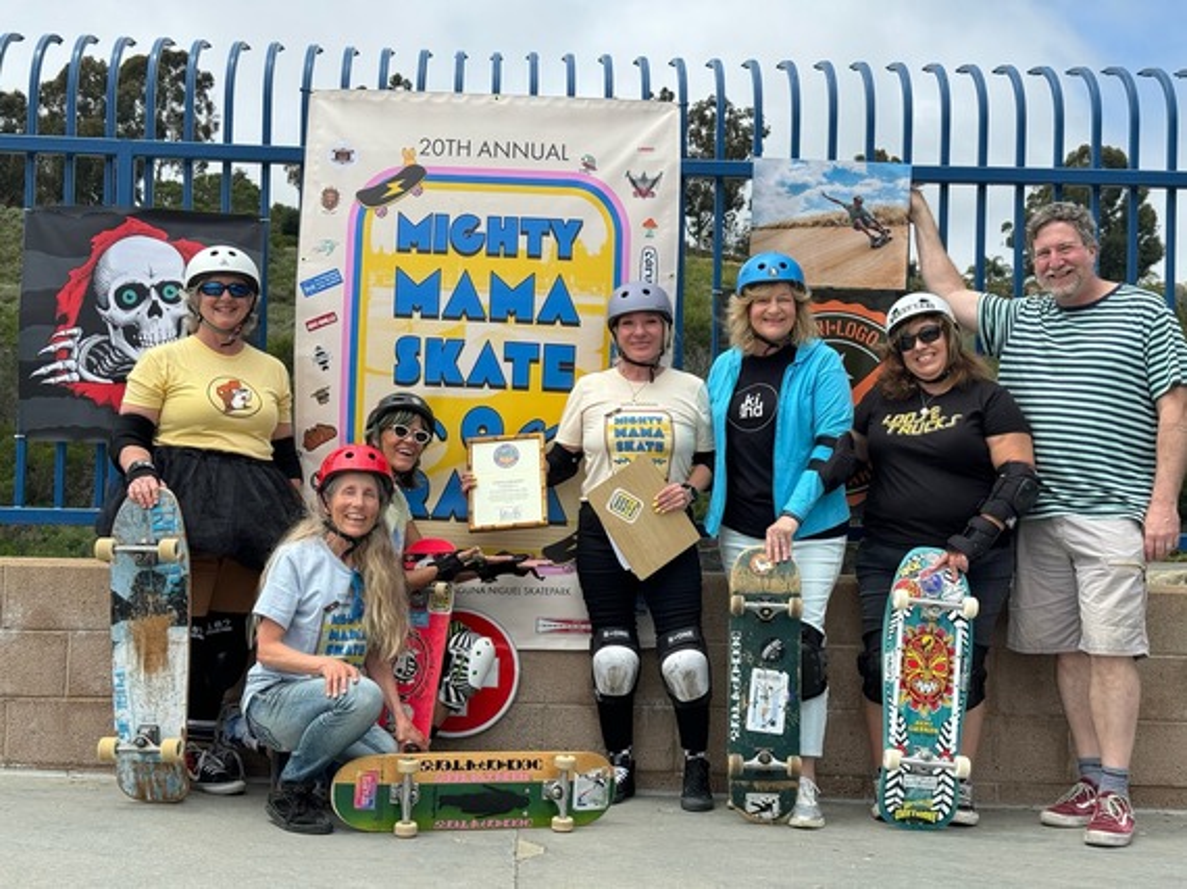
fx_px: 1645
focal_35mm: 48
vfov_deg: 30.2
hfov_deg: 39.7
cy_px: 444
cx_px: 594
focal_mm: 6.76
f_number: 1.78
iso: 64
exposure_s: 1/3610
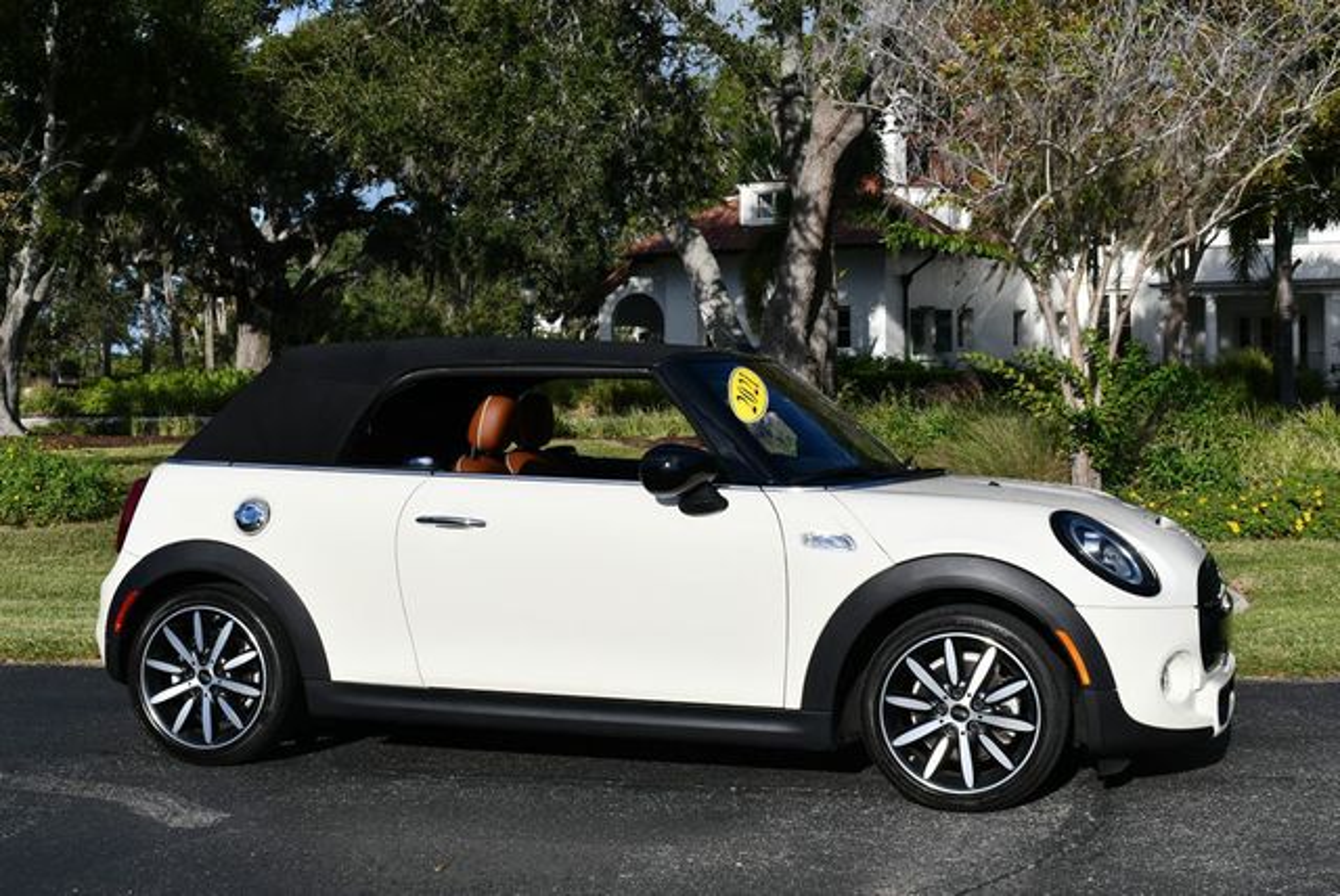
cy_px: 448
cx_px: 670
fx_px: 2012
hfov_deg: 36.8
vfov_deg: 25.1
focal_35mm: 54
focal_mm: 27
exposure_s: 1/320
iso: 100
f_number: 9
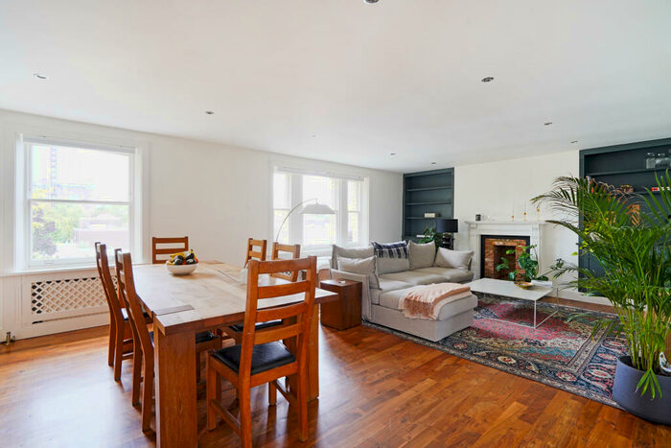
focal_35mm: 16
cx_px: 336
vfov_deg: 73.8
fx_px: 298
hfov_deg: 96.7
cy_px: 224
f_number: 11
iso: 320
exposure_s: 1/1.6
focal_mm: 16
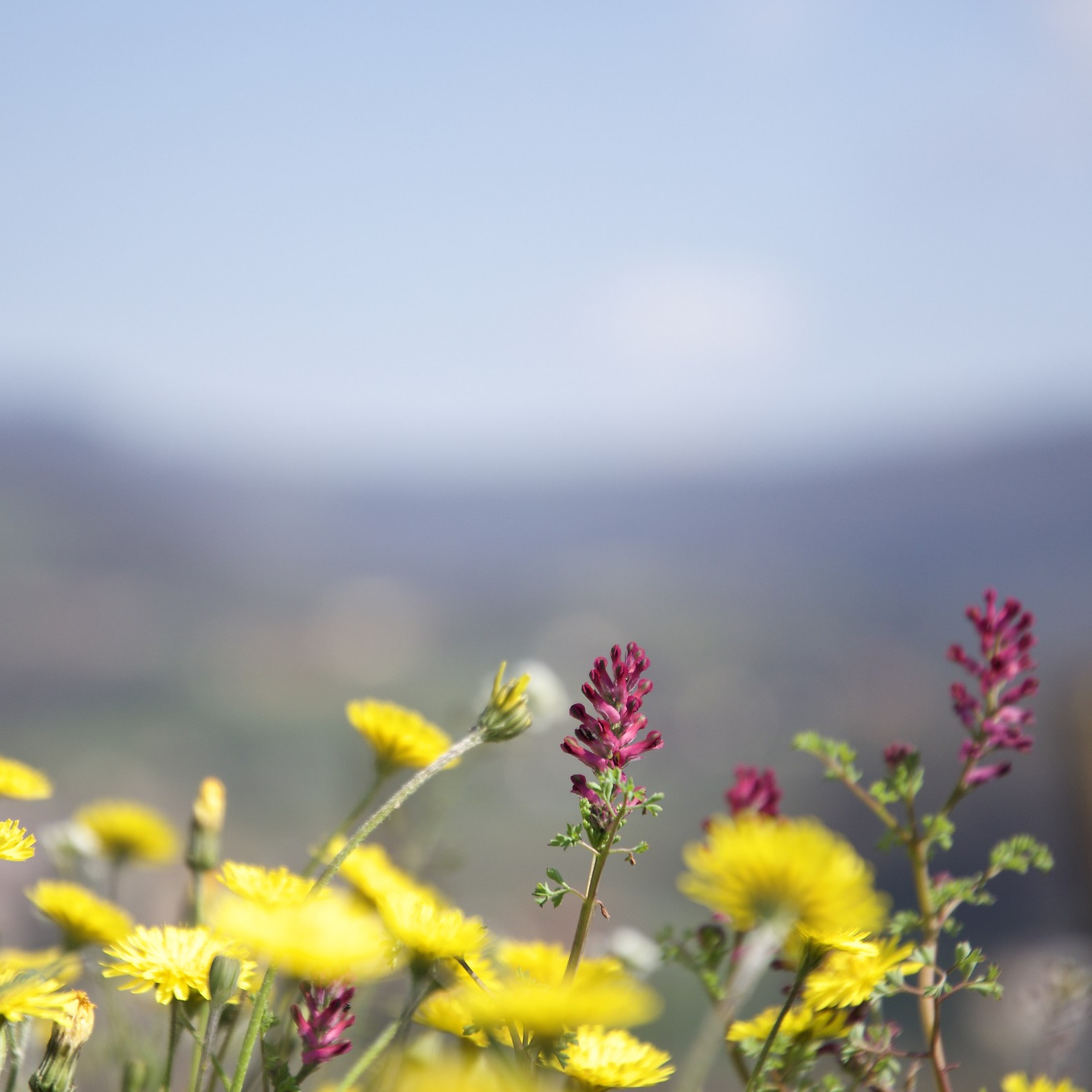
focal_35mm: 154
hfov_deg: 11.3
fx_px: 5496
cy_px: 544
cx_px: 397
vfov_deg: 11.3
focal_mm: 80
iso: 125
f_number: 4
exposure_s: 1/1600
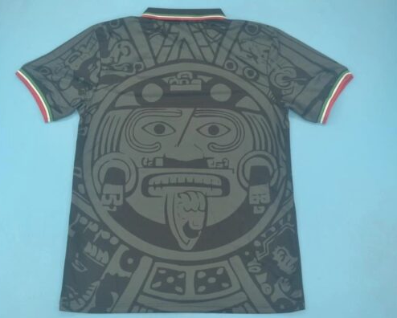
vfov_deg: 36.5
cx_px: 190
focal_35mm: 41
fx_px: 482
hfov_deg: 44.7
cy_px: 160
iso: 200
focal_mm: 24
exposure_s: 1/60
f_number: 4
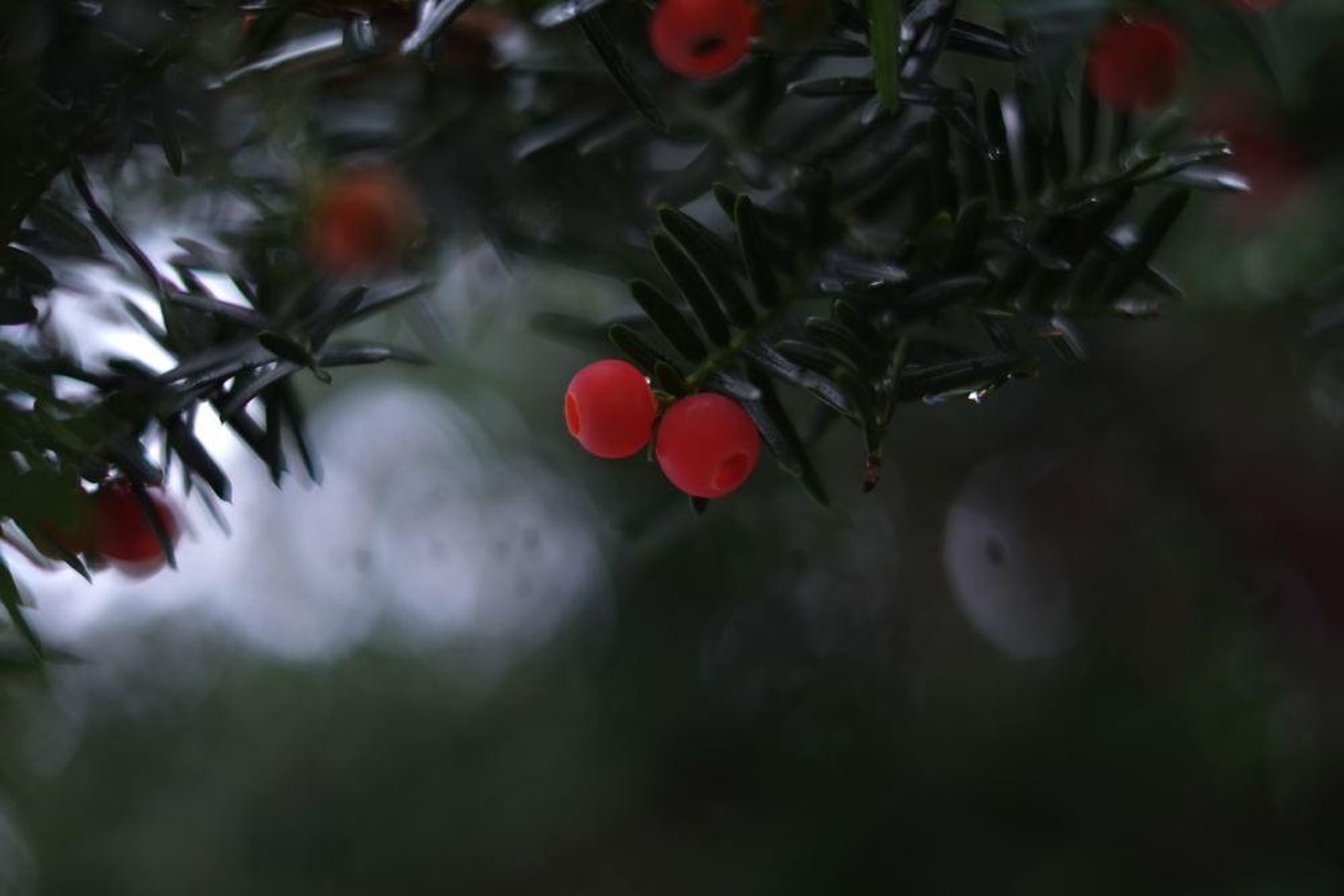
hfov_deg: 37.5
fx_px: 1979
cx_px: 672
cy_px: 448
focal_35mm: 53
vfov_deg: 25.5
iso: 100
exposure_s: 1/60
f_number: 1.4
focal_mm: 35
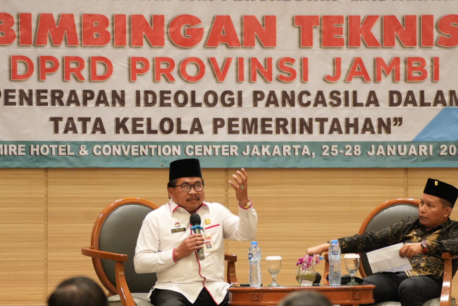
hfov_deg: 7.4
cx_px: 234
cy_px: 183
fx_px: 3552
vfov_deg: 4.9
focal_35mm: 279
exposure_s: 1/200
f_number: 5.6
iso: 6400
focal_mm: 177
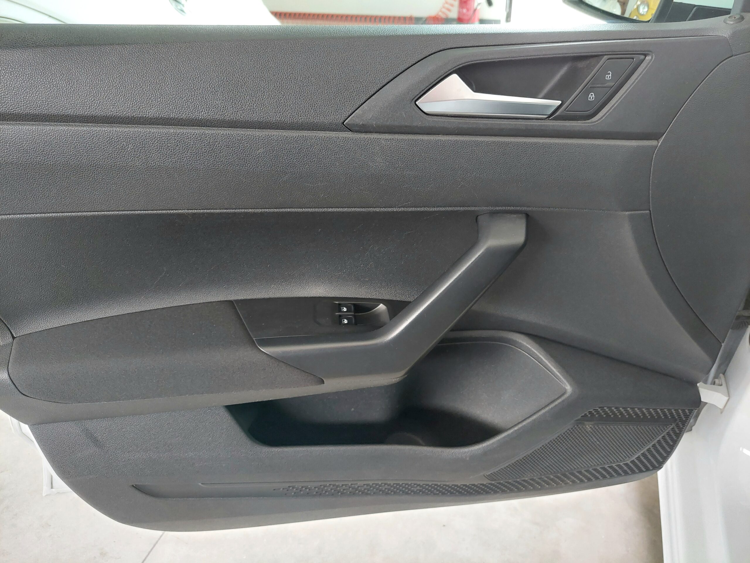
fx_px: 542
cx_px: 375
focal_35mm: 25
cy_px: 282
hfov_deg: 69.4
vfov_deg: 54.9
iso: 400
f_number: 1.8
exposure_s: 1/40
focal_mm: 5.23
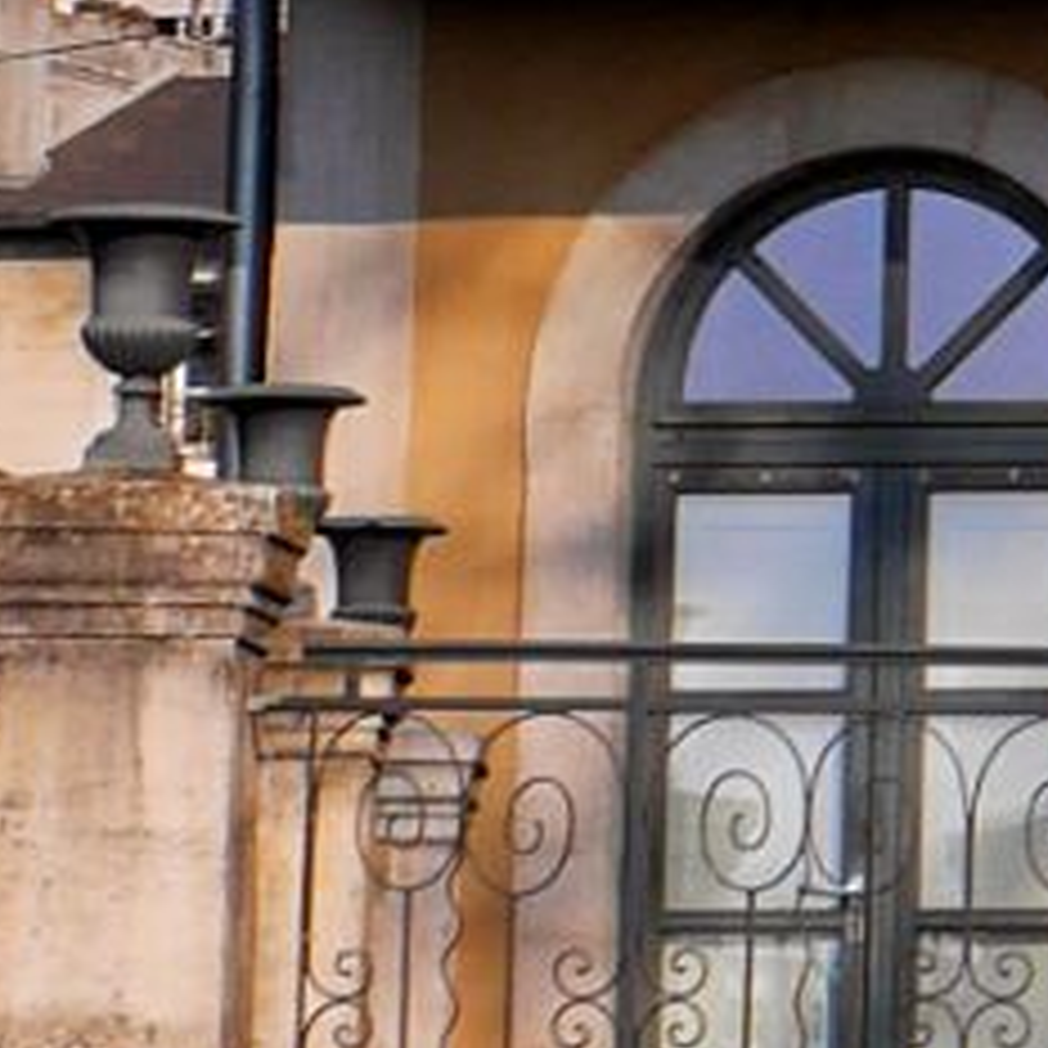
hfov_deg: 5.1
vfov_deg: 5.3
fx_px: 11166
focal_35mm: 326
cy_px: -549
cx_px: 3133
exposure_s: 1/400
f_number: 9
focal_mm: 21
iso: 200
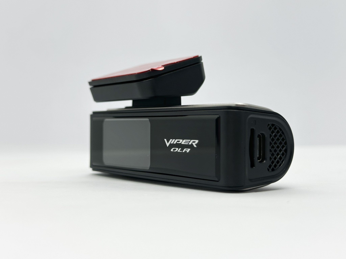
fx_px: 480
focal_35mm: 48
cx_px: 173
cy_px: 130
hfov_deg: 39.7
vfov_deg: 30.3
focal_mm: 6.86
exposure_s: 1/141
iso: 50
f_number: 1.78
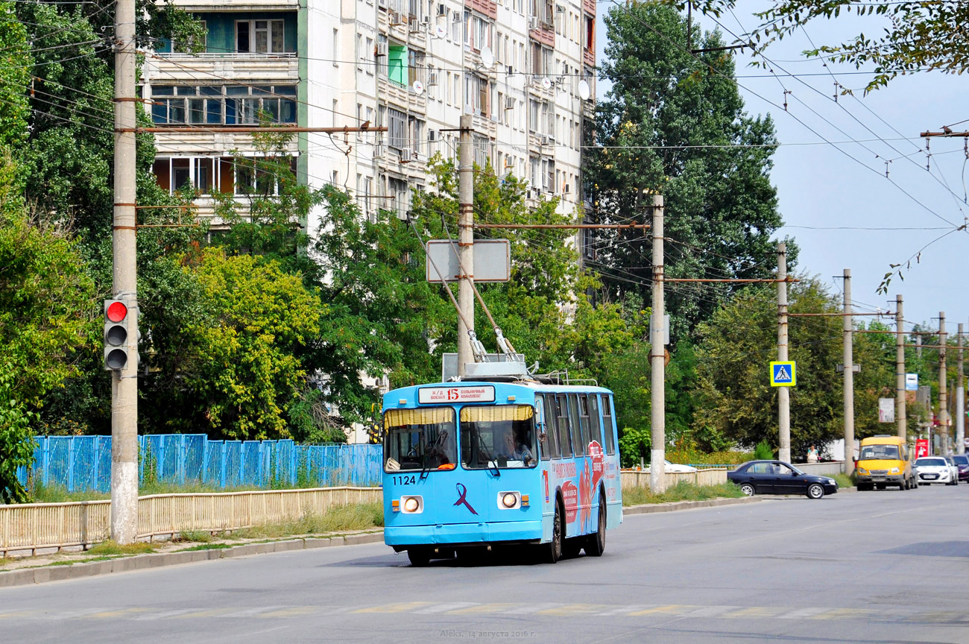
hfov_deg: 13.1
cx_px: 484
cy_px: 322
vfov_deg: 8.7
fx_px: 4235
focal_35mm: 158
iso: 200
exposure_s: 1/500
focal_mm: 105
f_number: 8
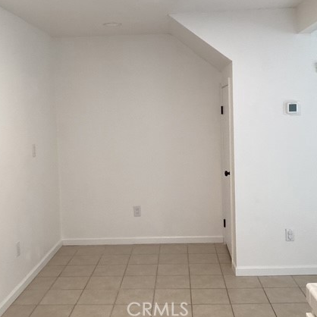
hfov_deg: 40.0
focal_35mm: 42
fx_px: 435
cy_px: 138
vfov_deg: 40.0
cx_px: 159
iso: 100
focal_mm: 3.3
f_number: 2.4
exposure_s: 1/60
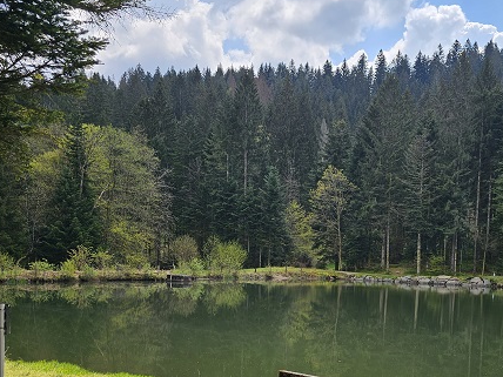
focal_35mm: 43
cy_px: 297
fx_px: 625
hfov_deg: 43.4
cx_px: 323
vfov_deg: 32.7
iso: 10
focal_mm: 6.3
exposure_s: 1/559
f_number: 1.7
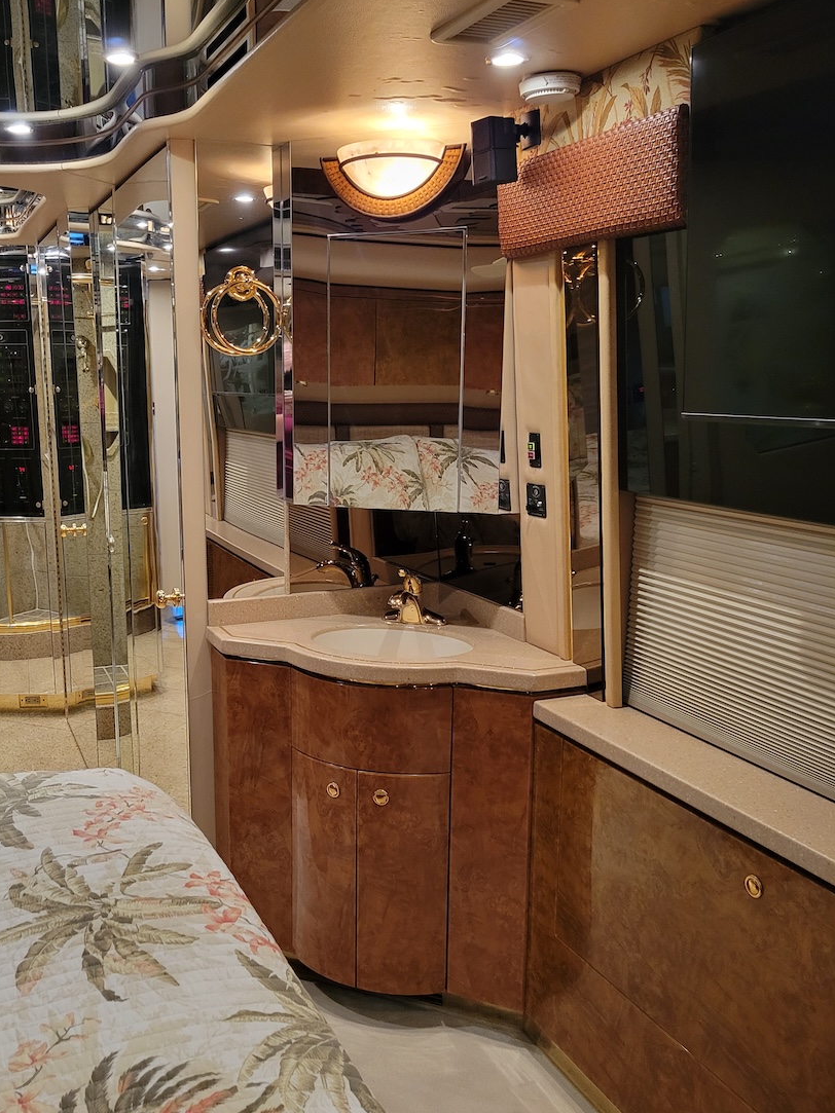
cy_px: 589
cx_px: 330
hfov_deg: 43.9
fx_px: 1029
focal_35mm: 32
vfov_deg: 56.8
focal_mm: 5.4
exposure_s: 1/40
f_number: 1.8
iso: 500
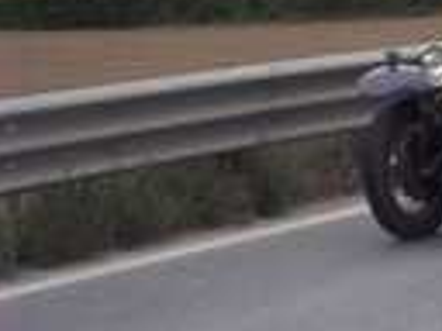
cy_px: 24
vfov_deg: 8.3
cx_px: 684
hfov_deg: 10.7
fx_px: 2273
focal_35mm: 178
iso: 80
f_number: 3.9
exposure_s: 1/500
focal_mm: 10.1
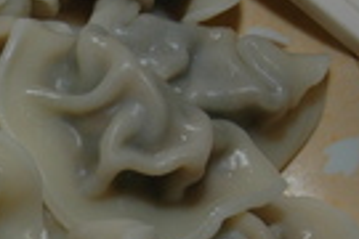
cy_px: 254
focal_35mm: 147
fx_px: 1466
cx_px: -282
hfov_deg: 12.7
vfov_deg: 9.3
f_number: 3.8
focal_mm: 22
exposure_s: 1/250
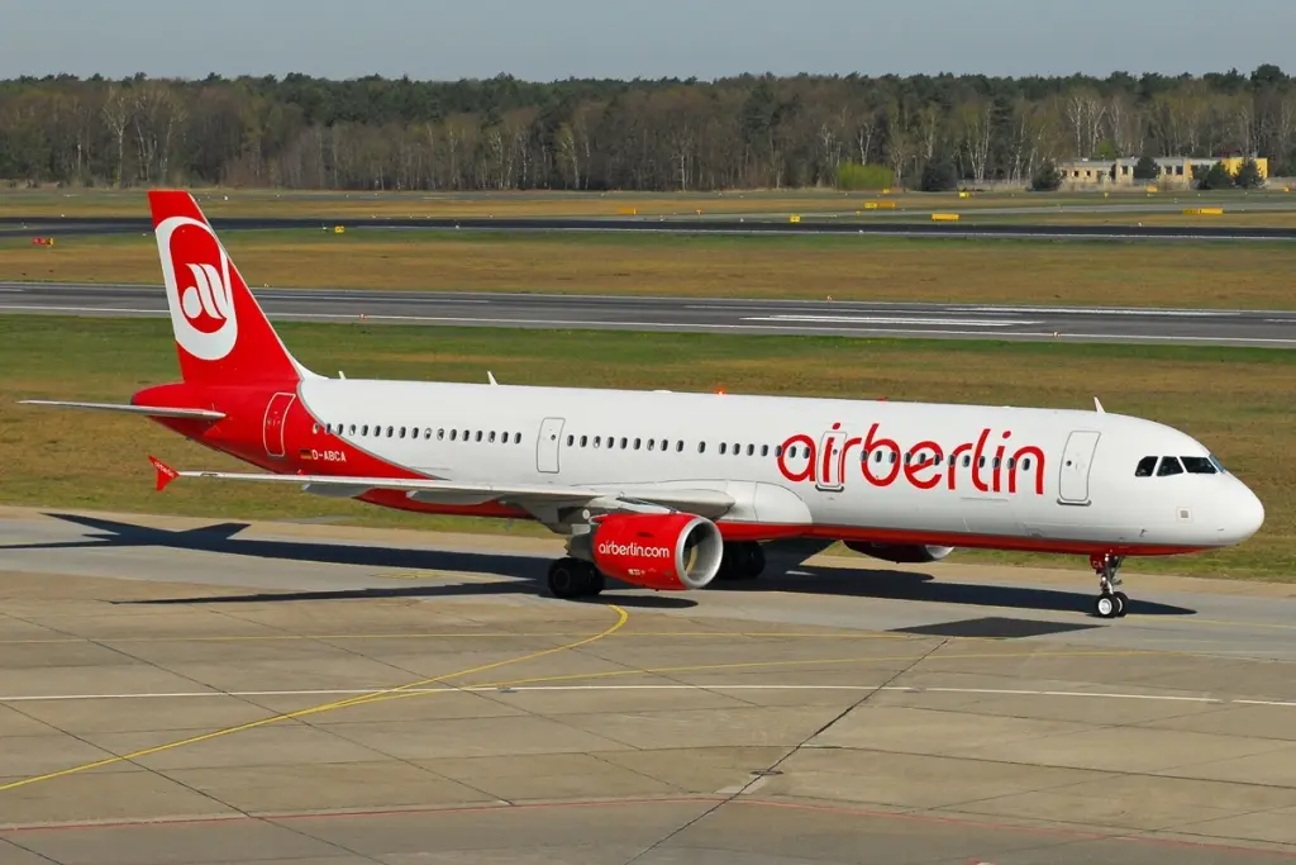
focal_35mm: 147
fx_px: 5292
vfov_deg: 9.3
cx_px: 648
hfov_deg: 14.0
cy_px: 432
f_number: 8
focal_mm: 98
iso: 200
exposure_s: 1/750
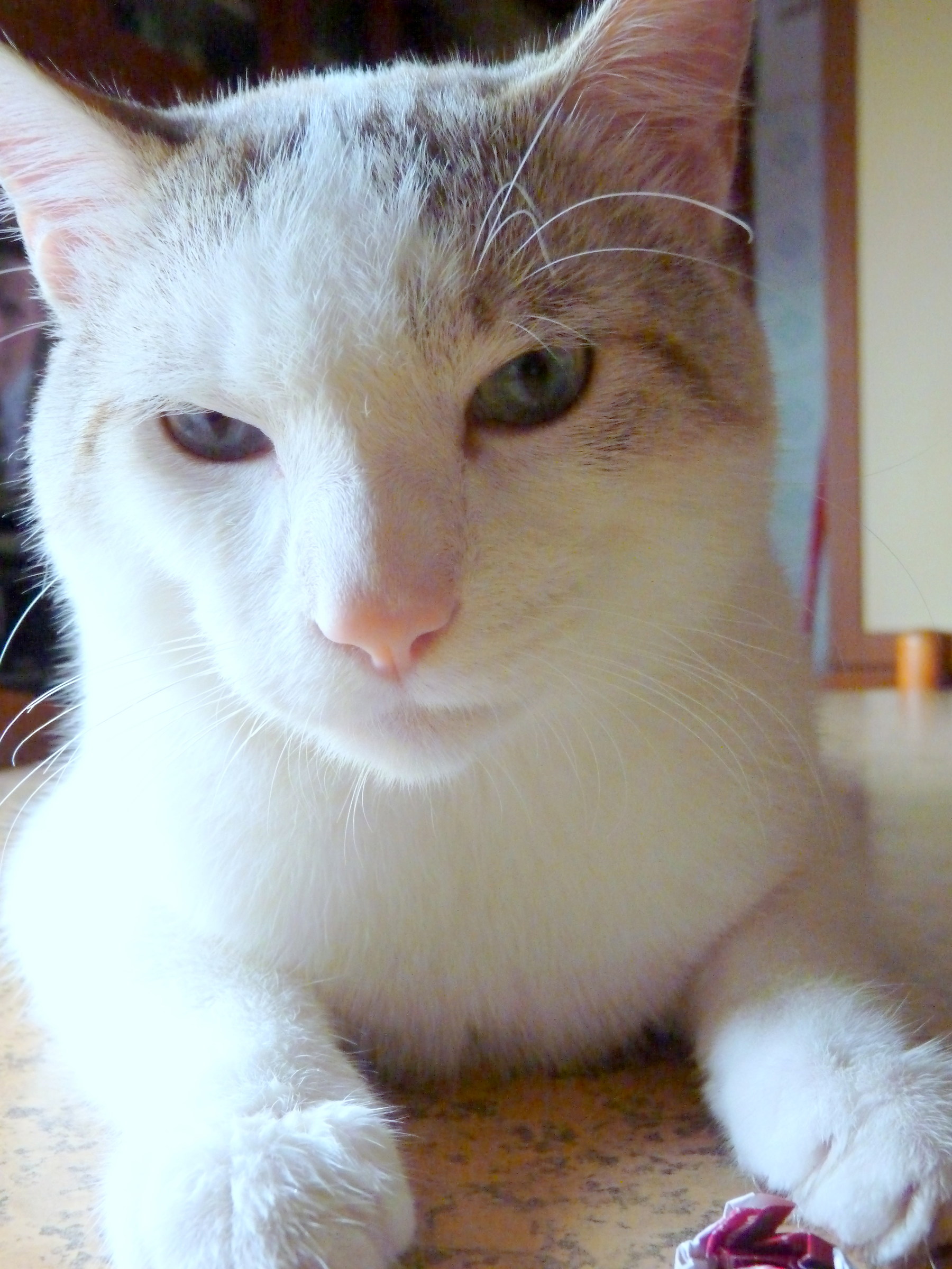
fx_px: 1320
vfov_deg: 51.4
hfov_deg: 39.7
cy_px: 634
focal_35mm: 36
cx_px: 476
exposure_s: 1/60
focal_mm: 6.4
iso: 800
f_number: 3
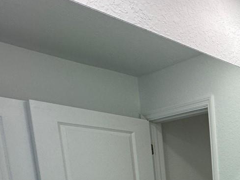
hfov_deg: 30.8
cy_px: 238
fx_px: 319
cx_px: 323
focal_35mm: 46
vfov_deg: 26.4
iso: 80
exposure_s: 1/120
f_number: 2.2
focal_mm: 2.22
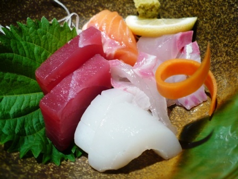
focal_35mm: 37
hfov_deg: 50.1
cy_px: 90
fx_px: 254
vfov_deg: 38.7
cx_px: 119
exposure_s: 1/30
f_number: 2.8
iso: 125
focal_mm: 6.1
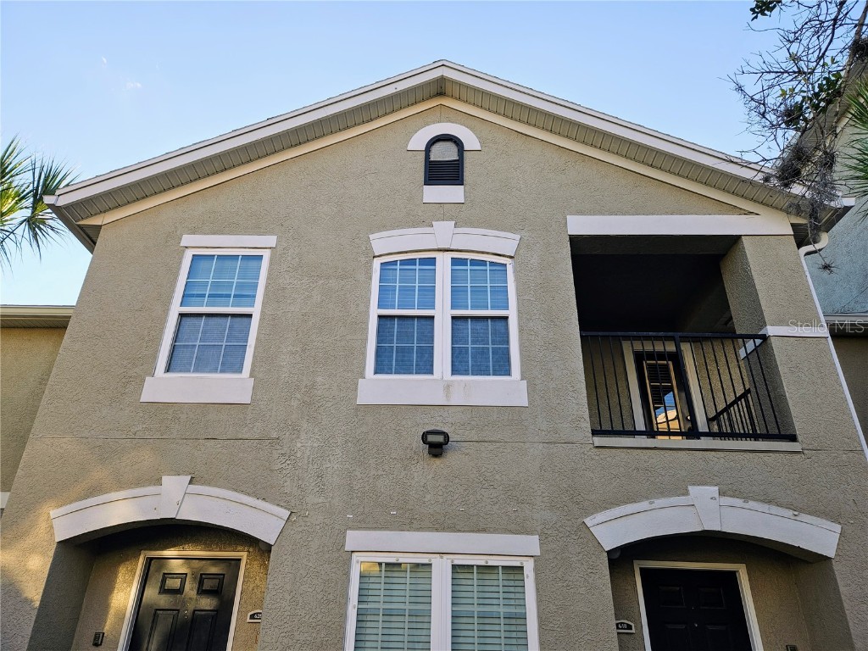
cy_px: 326
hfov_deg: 73.9
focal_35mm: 23
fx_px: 577
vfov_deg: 58.9
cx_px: 434
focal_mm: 5.4
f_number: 1.8
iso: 25
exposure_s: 1/333
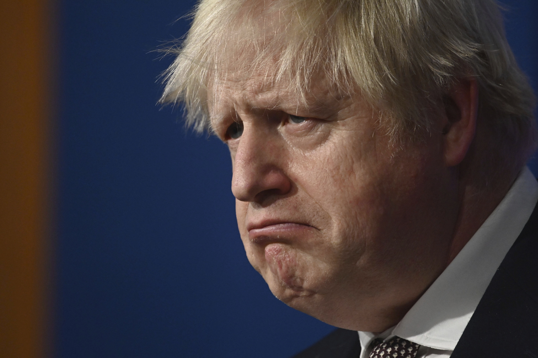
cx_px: 269
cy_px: 179
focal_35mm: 500
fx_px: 7471
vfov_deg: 2.7
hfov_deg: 4.1
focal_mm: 500
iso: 8000
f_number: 6.7
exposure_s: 1/320
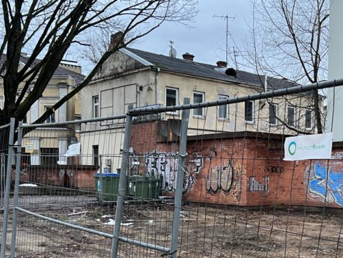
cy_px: 198
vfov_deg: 27.1
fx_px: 525
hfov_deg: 35.1
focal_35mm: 53
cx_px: 269
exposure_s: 1/50
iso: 125
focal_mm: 5.7
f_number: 1.5
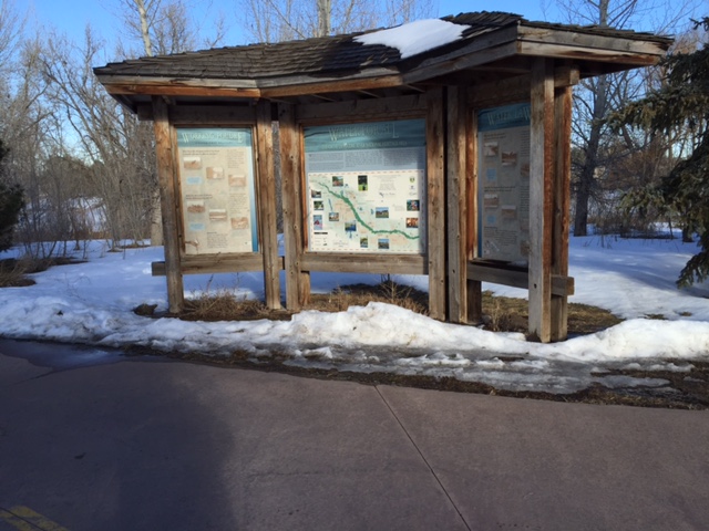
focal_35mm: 29
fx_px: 594
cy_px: 266
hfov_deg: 61.7
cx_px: 354
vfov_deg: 48.2
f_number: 2.2
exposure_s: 1/964
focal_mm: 4.15
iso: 32
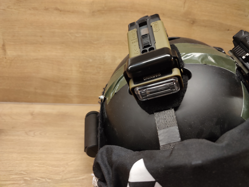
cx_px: 124
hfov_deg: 69.4
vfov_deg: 54.9
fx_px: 180
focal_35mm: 25
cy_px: 94
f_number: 1.9
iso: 524
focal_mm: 6.04
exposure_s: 1/33
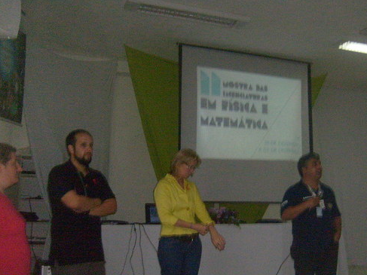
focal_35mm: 46
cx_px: 234
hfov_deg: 40.9
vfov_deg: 31.5
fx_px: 488
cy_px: 149
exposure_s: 1/45
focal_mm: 5.8
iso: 200
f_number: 2.8
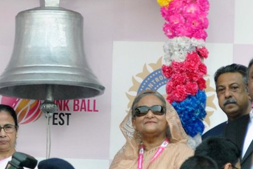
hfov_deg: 3.4
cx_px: 43
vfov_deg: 2.2
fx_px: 4315
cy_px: 73
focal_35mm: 614
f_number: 5.6
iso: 500
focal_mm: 200
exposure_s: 1/500
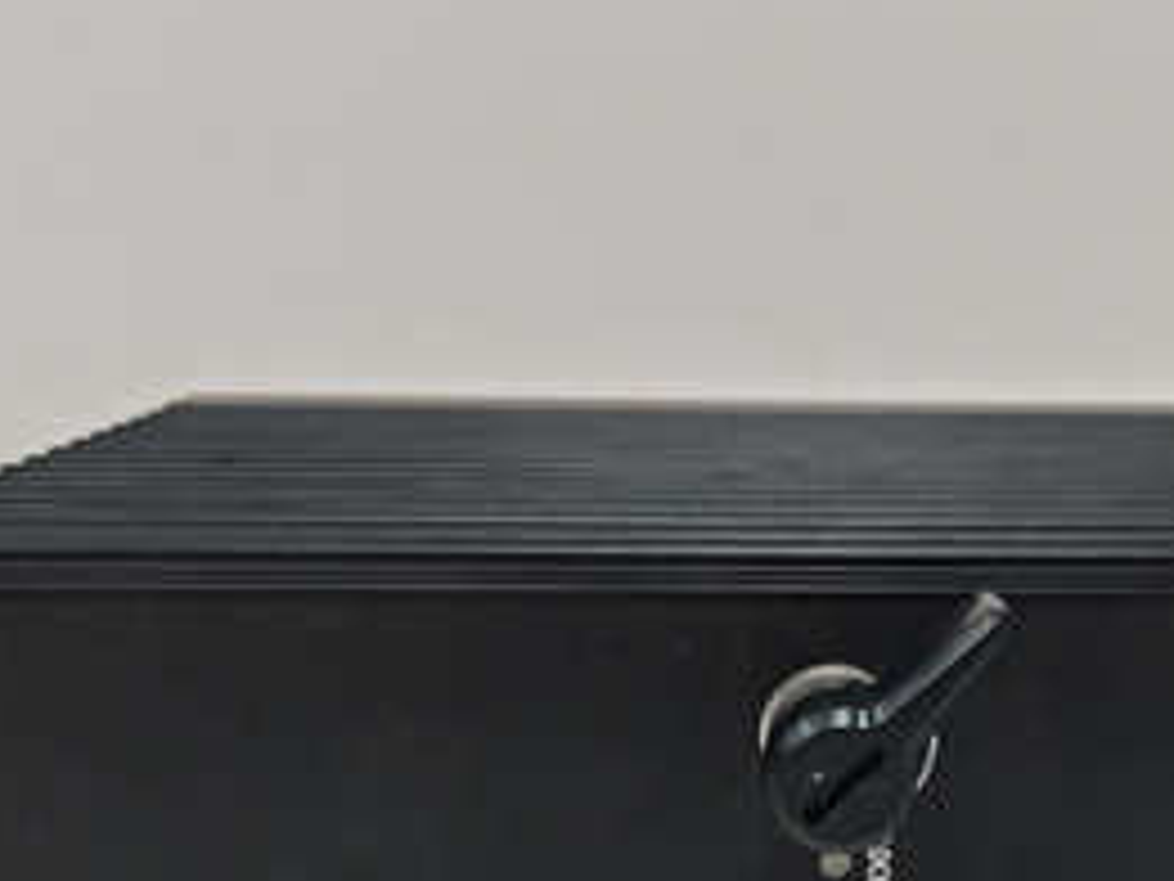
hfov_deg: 30.7
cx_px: 864
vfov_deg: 23.5
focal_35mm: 62
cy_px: 598
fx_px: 2104
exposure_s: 1/100
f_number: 1.95
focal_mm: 5.52
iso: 200
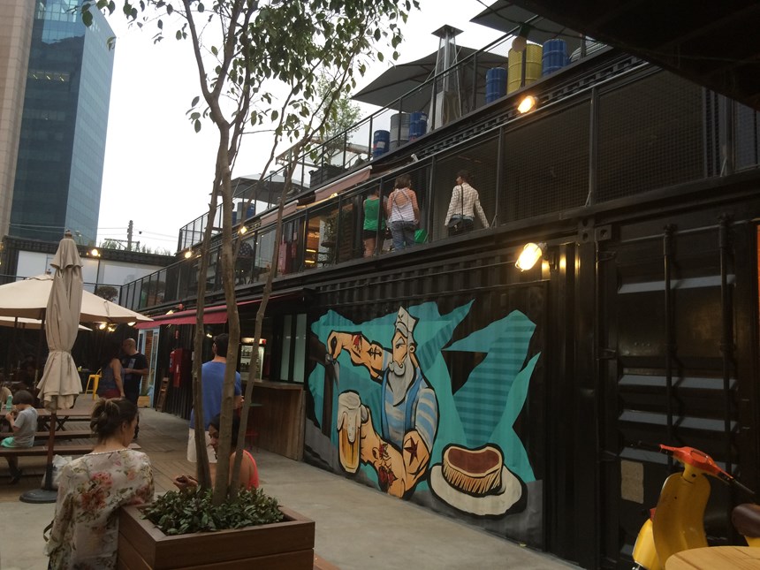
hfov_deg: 61.7
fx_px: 637
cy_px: 285
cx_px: 380
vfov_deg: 48.2
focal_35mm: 29
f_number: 2.2
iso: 64
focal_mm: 4.15
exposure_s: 1/30
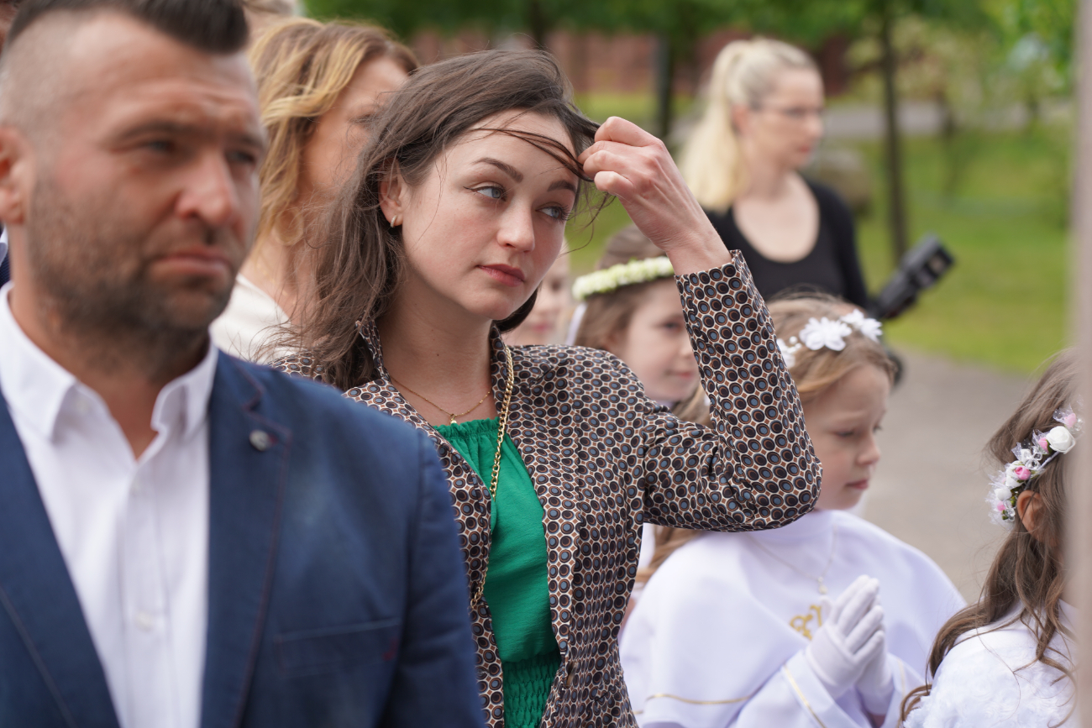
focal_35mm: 105
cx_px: 546
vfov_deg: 13.0
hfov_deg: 19.5
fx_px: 3185
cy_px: 364
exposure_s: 1/320
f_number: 4.5
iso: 100
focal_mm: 105
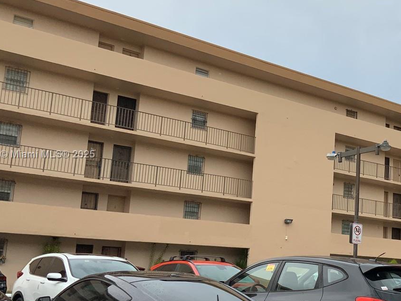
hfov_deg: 33.9
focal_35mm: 55
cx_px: 323
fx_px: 637
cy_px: 155
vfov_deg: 26.6
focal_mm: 3
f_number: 1.8
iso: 16
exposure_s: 1/691
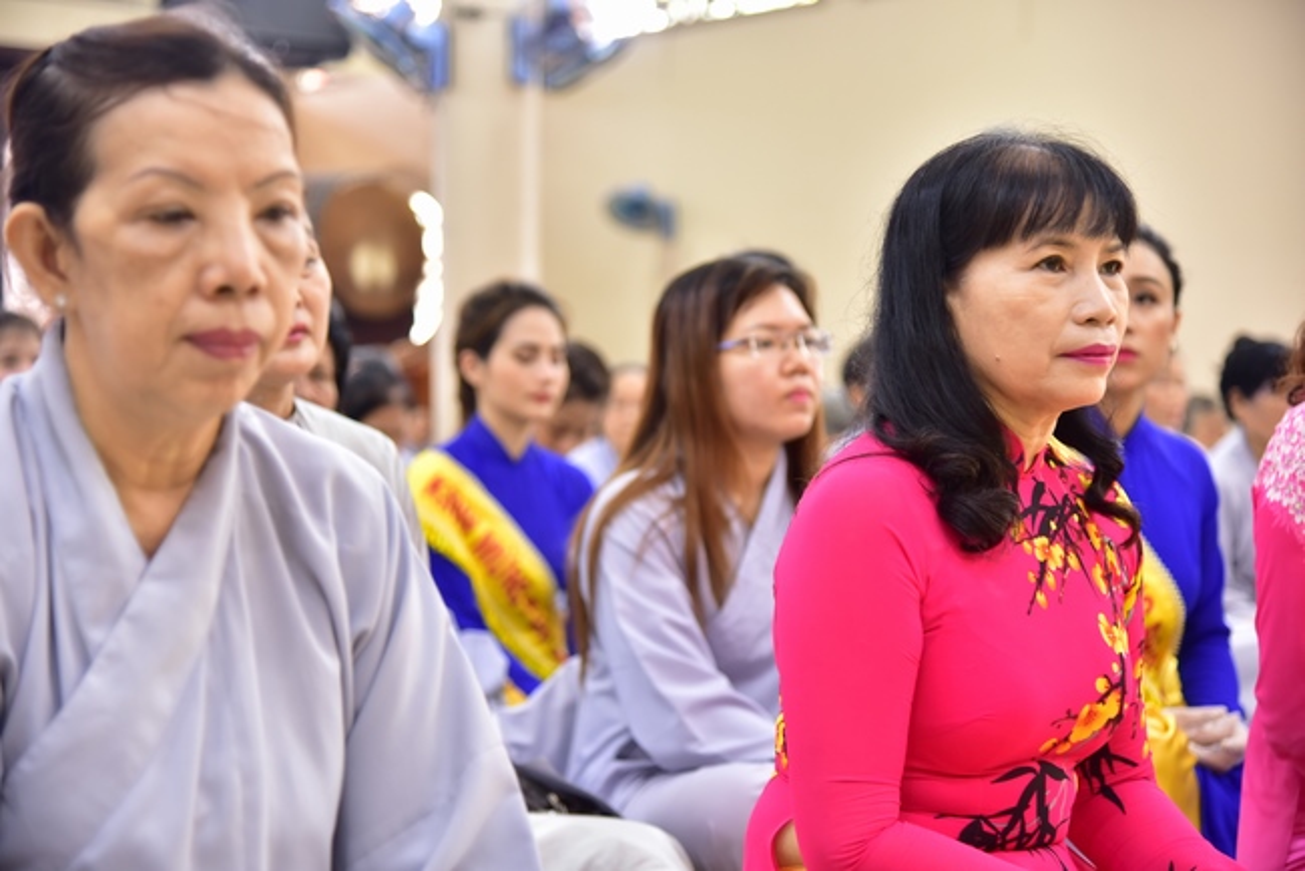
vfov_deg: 17.5
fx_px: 2829
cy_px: 436
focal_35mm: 78
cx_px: 652
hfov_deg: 26.0
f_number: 4
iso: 640
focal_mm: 78
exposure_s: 1/13
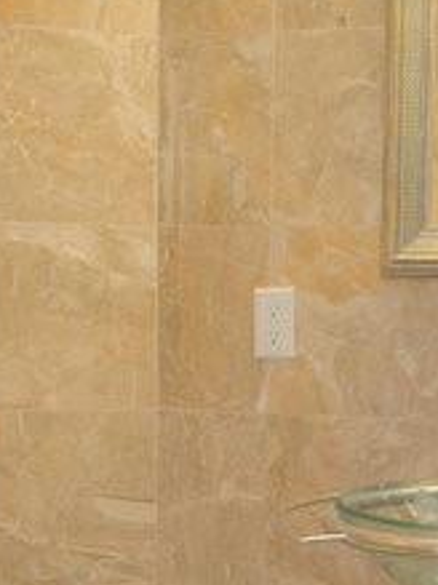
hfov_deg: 18.0
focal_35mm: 82
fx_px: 1385
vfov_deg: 23.0
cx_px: 268
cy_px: 564
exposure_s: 1/30
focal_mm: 26
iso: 400
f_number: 4.2
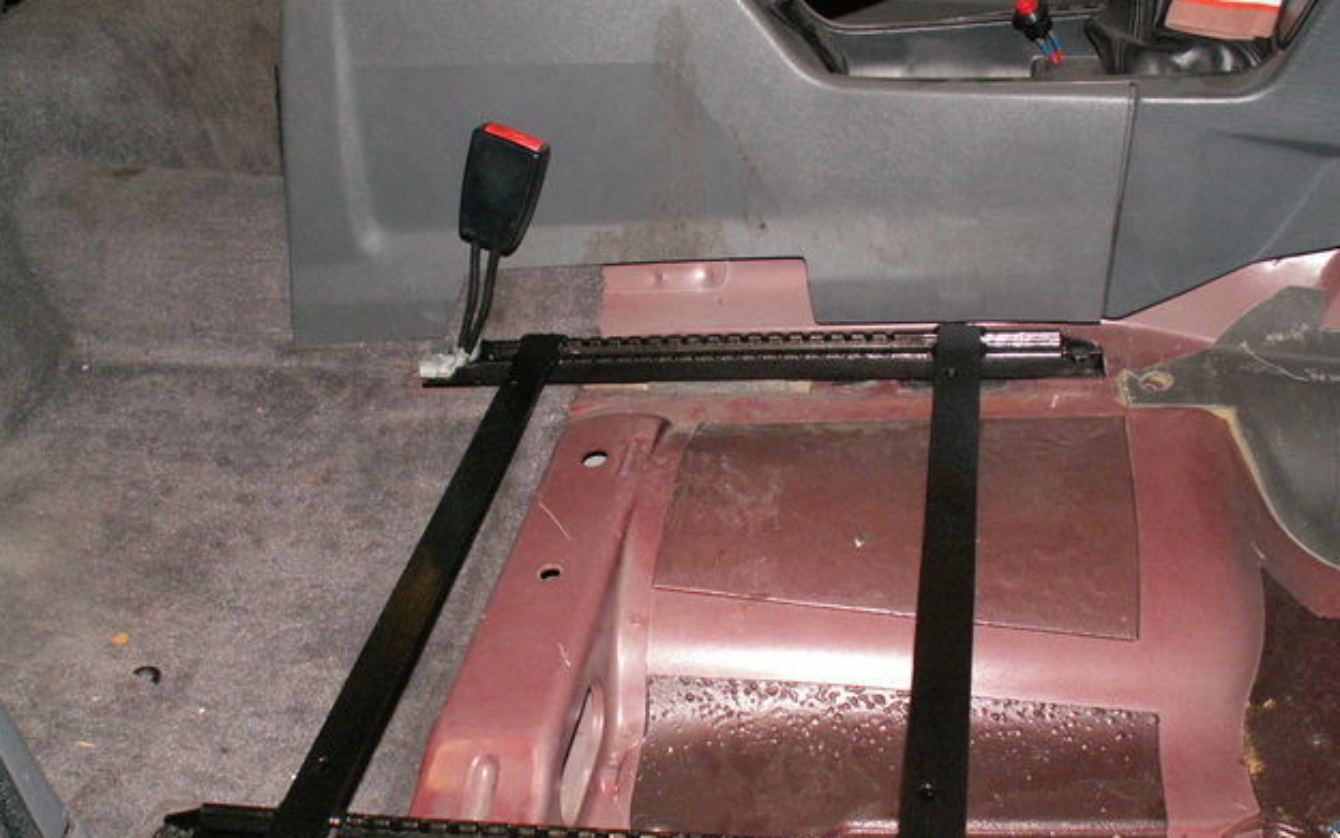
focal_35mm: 38
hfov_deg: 51.5
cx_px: 660
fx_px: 1388
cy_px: 506
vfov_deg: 33.5
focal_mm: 5.86
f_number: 2.8
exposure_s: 1/40
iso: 160
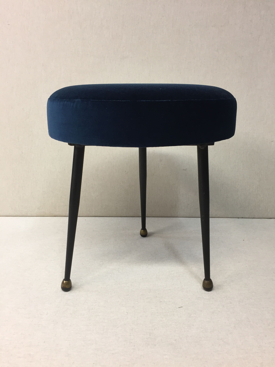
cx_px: 138
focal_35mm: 29
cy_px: 184
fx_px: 307
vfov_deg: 61.7
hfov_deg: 48.2
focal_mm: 4.15
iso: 64
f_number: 2.2
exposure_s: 1/33
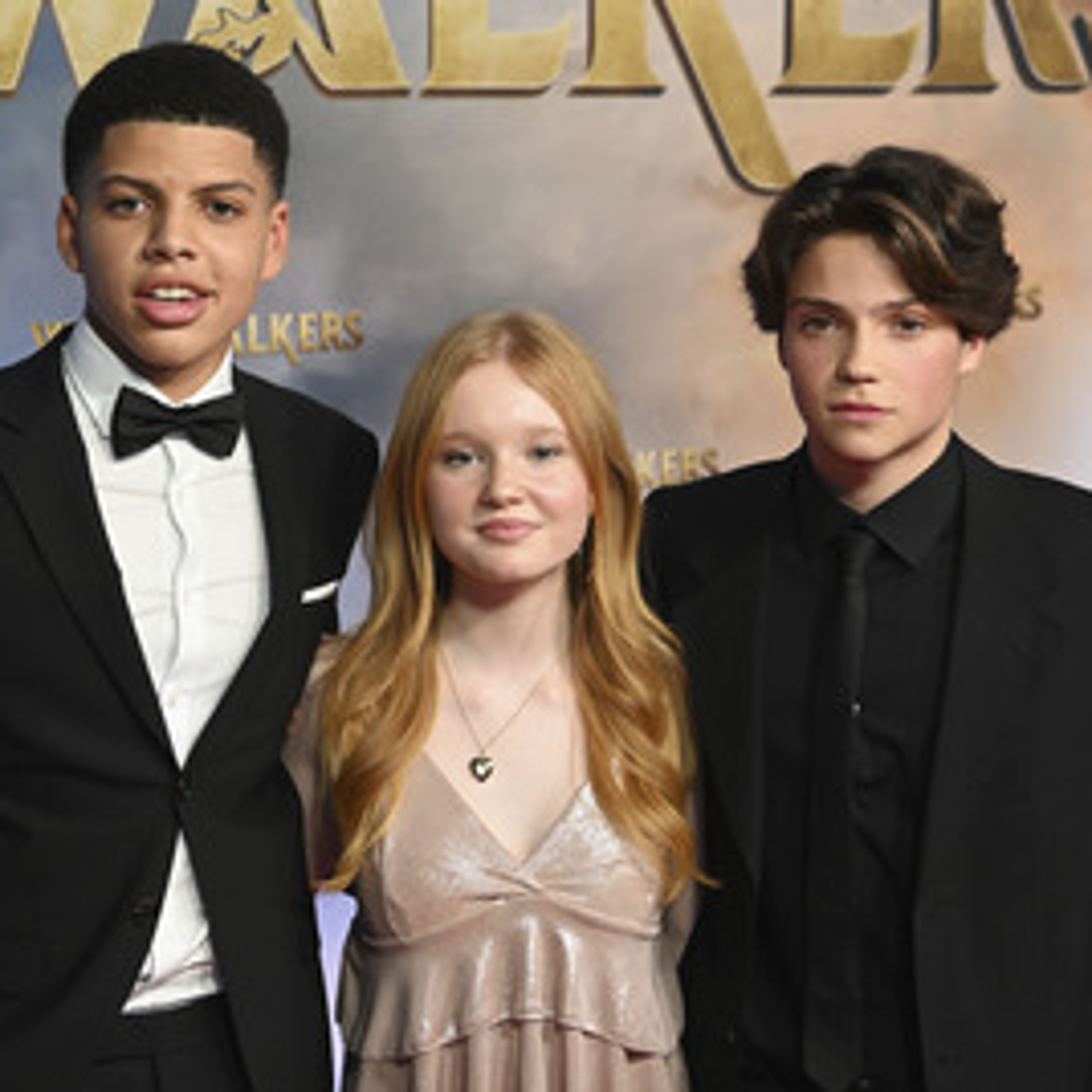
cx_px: 515
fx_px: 3212
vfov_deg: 19.3
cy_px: 579
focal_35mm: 90
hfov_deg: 19.3
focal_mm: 63
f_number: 5.6
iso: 800
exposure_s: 1/160
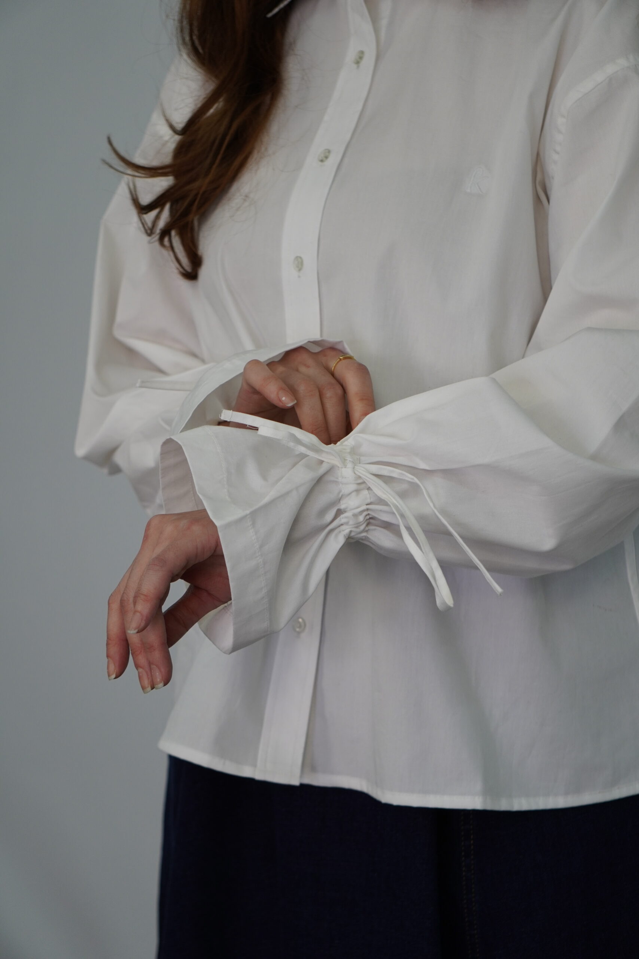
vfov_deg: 24.6
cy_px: 480
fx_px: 2196
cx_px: 320
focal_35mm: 82
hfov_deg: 16.6
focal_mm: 55
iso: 400
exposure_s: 1/160
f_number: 4.5
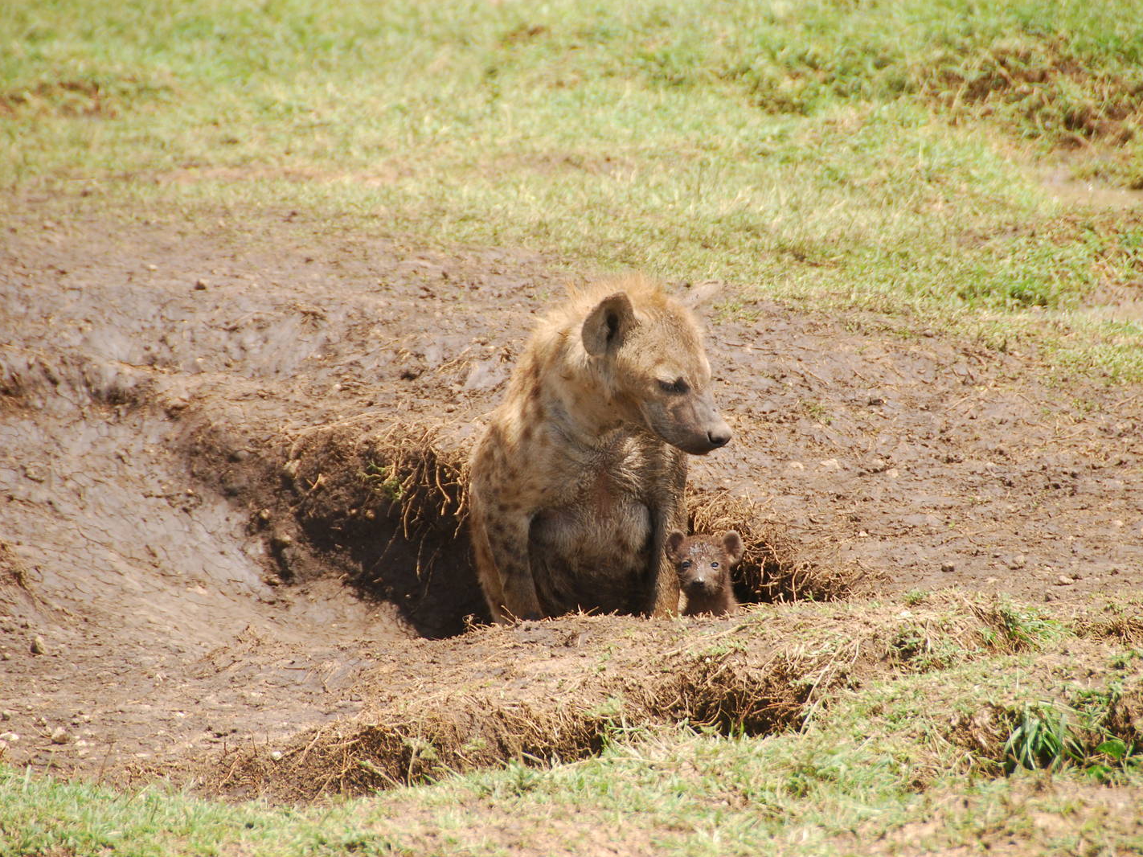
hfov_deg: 6.1
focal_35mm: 325
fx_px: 10729
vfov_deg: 4.6
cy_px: 428
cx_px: 623
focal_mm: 200
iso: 200
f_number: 5.6
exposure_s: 1/400
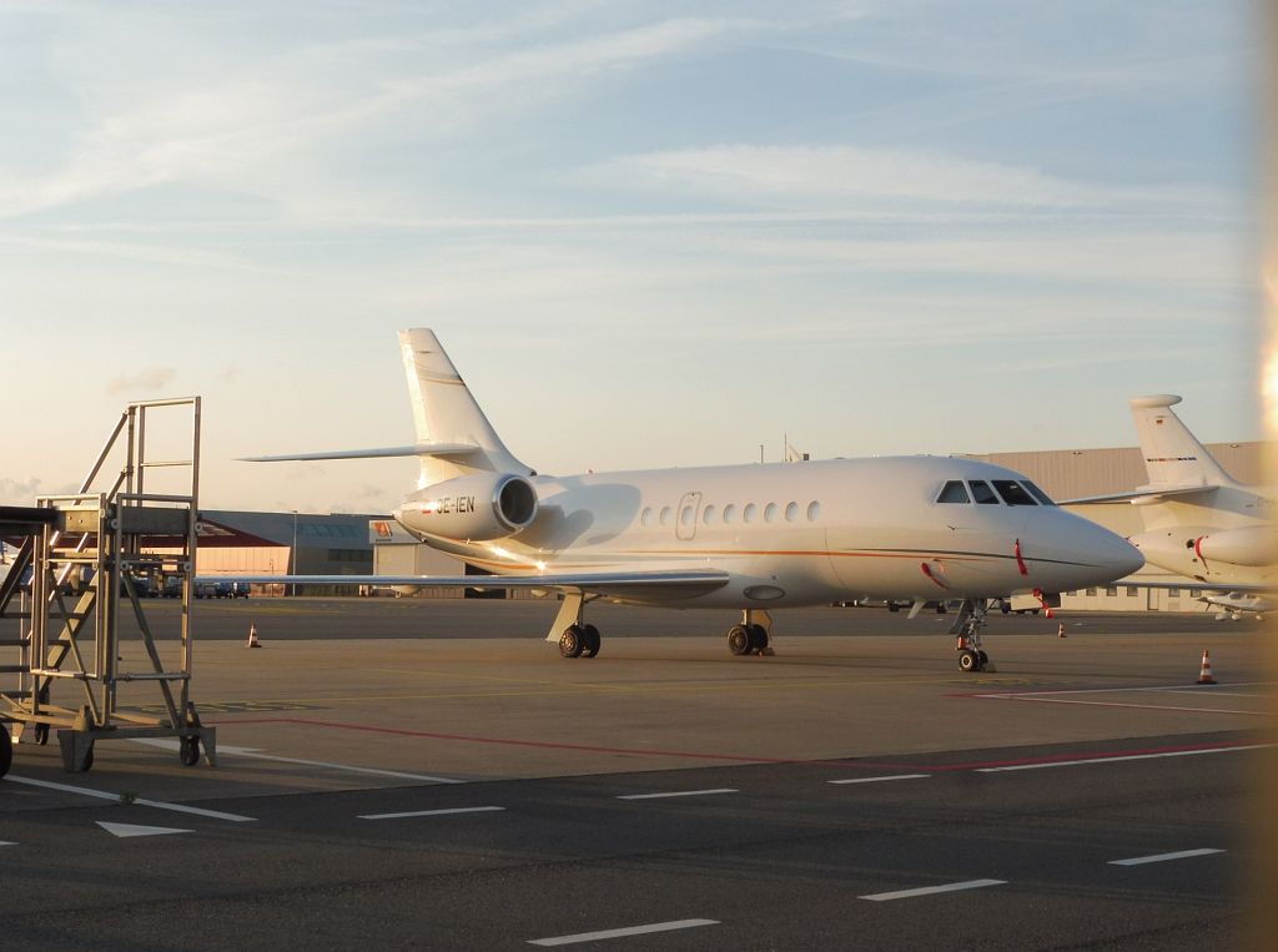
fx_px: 2284
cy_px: 476
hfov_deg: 31.3
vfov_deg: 23.6
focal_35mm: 62
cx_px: 639
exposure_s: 1/160
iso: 100
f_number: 6.3
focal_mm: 11
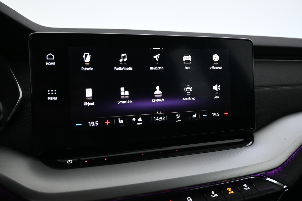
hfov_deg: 59.5
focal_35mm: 32
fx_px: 264
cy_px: 100
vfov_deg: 41.7
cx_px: 151
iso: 1800
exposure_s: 1/30
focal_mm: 21
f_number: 4
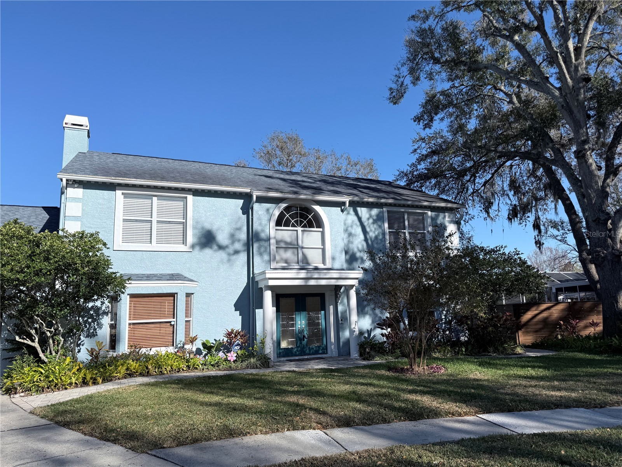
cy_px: 234
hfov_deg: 71.6
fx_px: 431
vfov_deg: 56.8
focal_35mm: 24
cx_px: 311
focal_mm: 6.76
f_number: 1.78
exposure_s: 1/5319
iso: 80
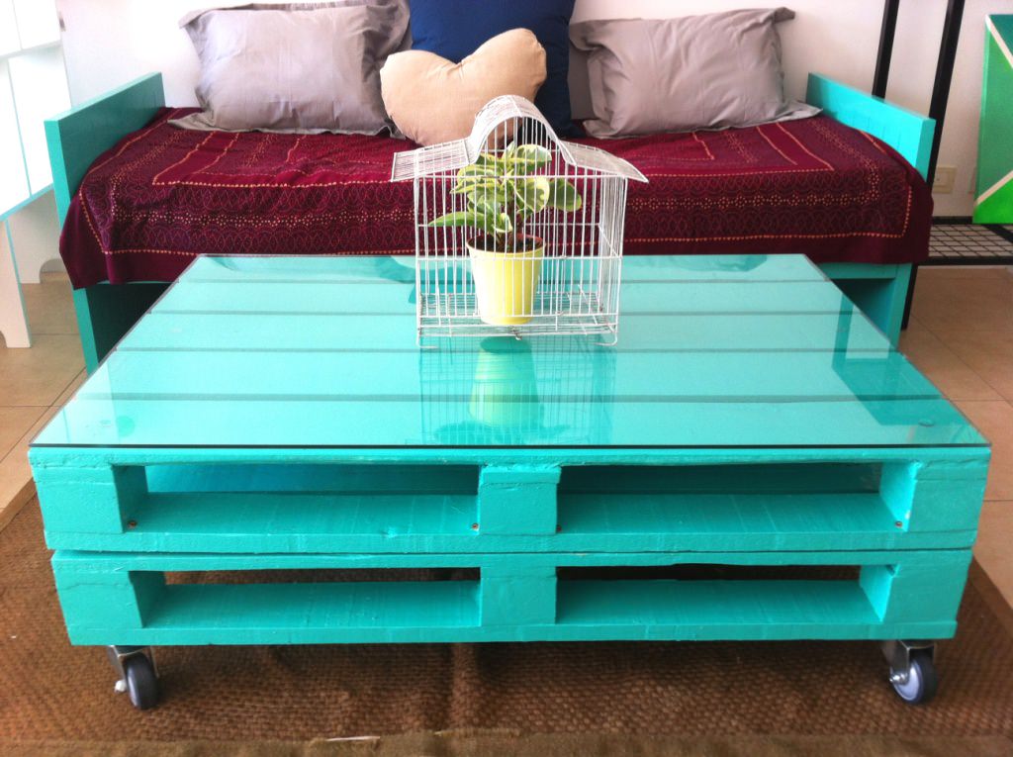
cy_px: 378
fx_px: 1023
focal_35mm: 35
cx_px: 506
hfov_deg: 52.7
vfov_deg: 40.6
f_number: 2.8
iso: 80
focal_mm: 3.85
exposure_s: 1/17
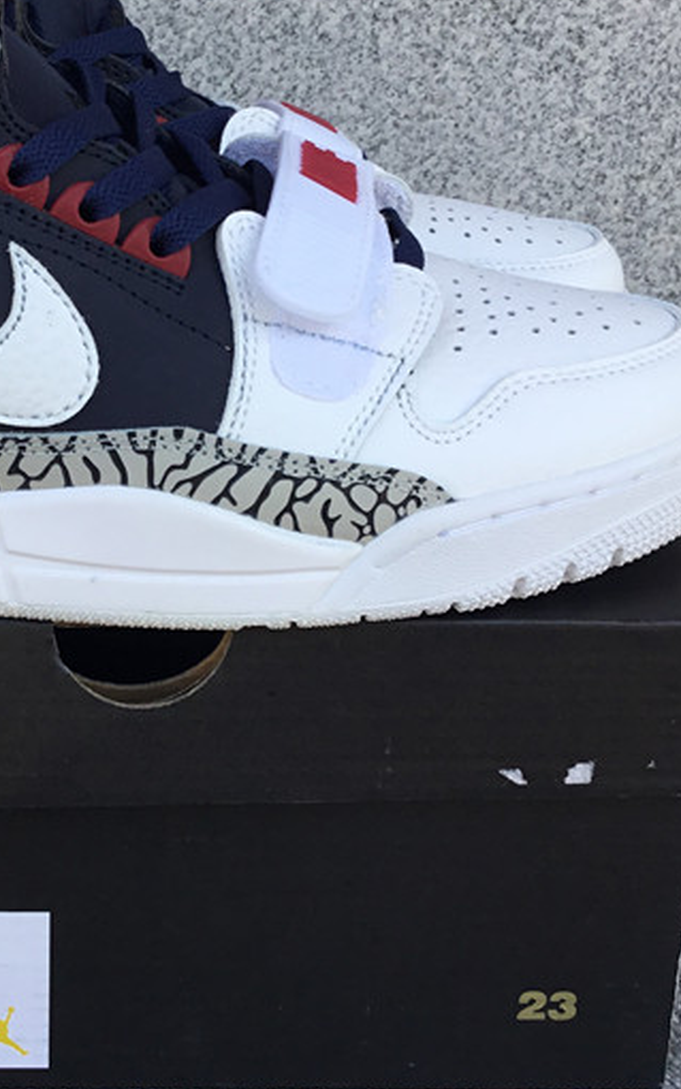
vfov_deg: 35.0
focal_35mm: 58
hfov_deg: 22.0
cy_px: 449
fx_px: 1721
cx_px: 115
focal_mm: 3.3
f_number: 2.4
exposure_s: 1/234
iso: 25
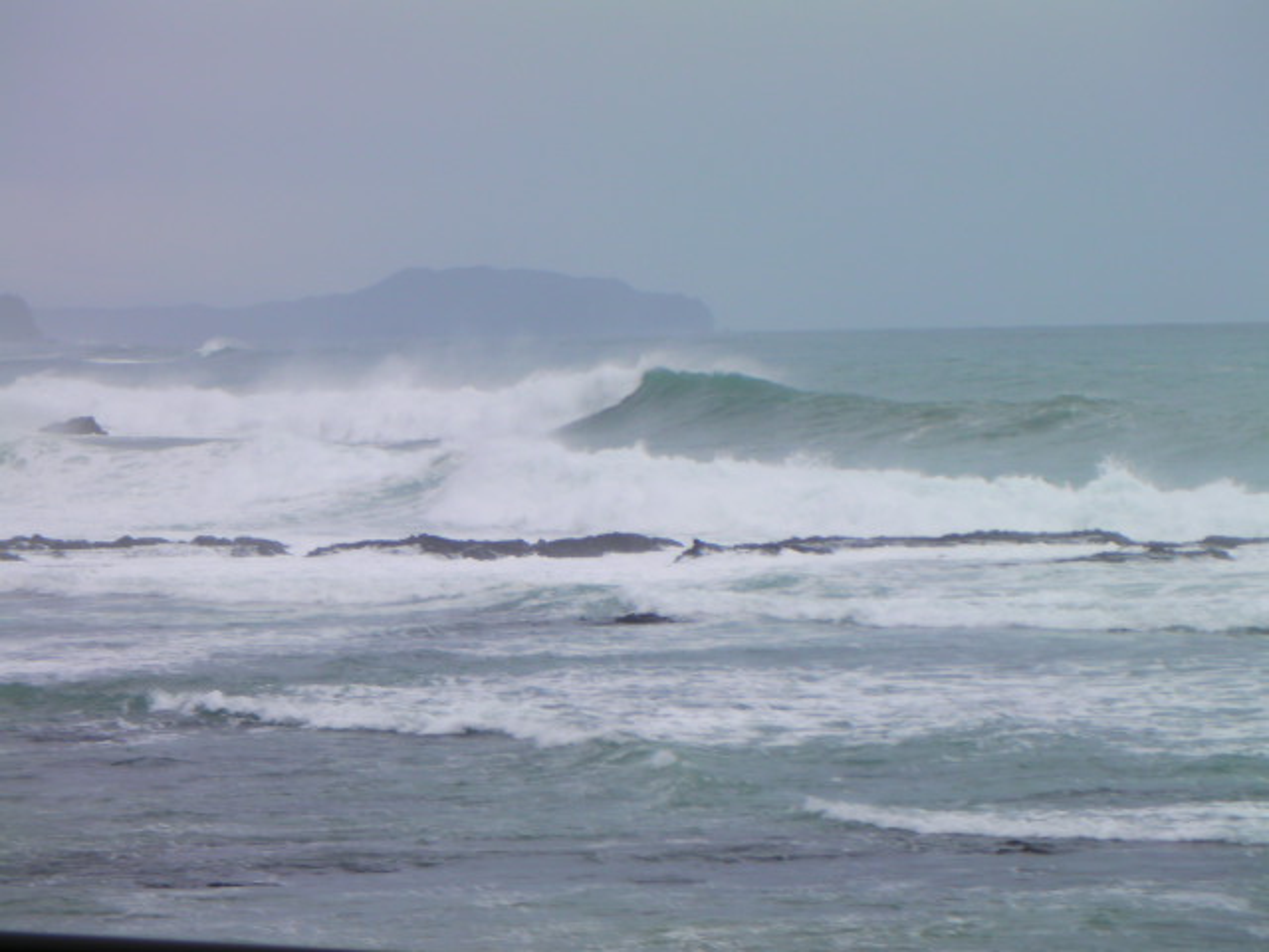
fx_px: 5169
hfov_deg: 14.0
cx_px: 634
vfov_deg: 10.5
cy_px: 476
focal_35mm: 141
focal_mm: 23.7
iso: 50
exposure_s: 1/274
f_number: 4.3
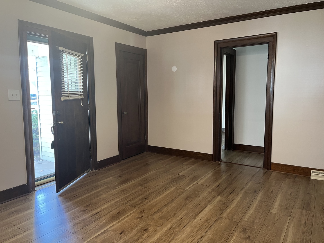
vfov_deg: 53.1
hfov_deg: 67.3
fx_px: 243
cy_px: 122
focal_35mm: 26
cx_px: 162
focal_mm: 5.1
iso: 160
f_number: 1.6
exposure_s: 1/60
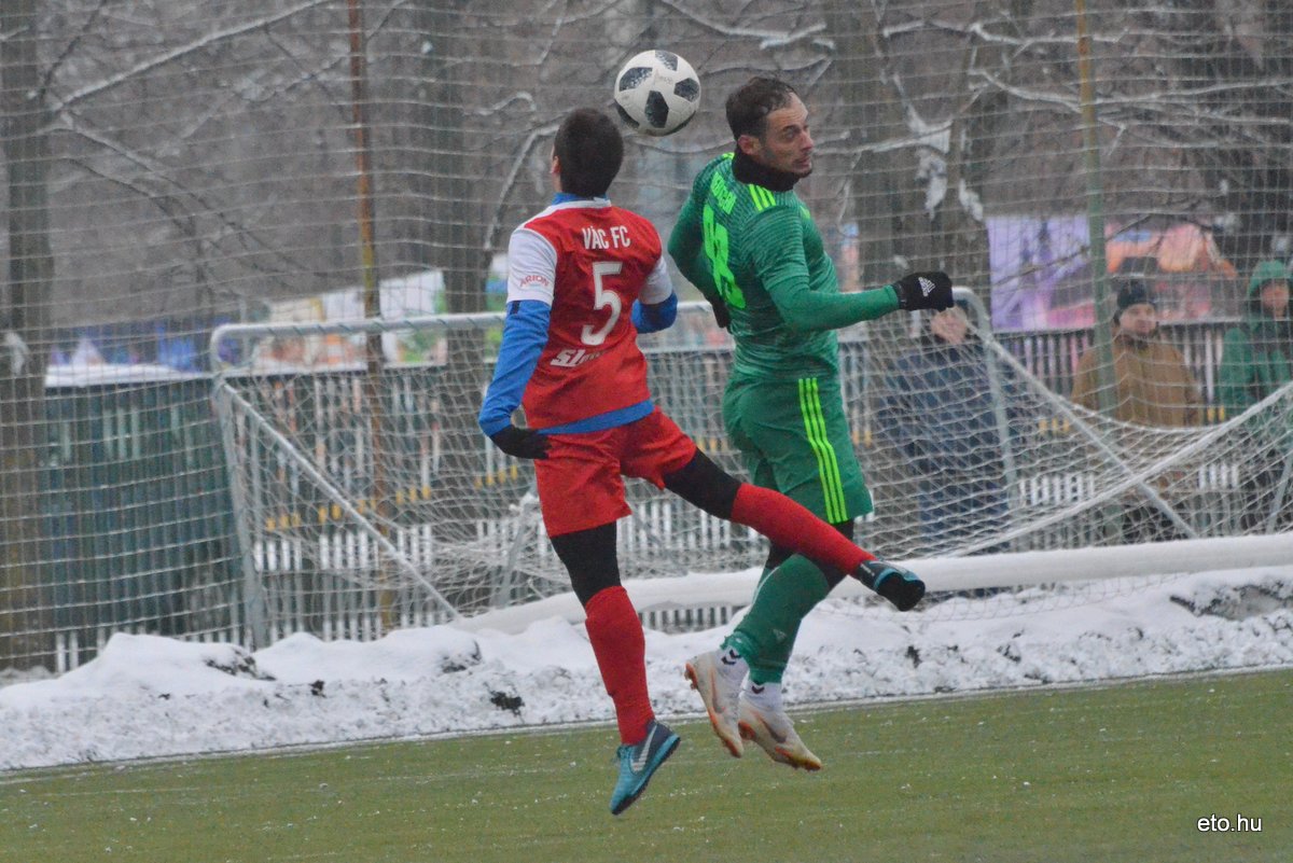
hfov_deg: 4.6
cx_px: 646
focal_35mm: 450
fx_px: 16167
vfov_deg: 3.1
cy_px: 432
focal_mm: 300
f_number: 8
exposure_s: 1/4000
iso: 6400
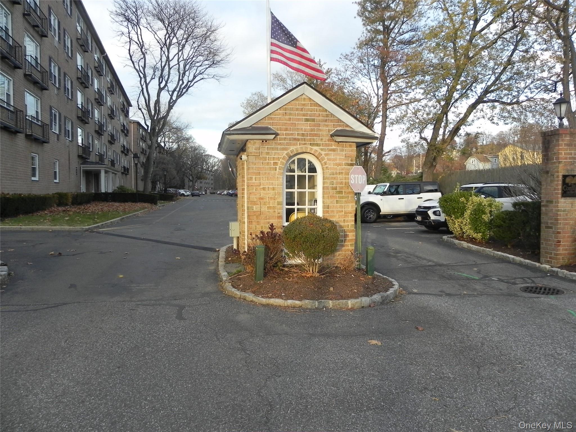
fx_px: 433
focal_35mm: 26
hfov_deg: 67.3
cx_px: 288
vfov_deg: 53.1
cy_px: 216
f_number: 3.5
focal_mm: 4.6
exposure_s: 1/108
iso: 160
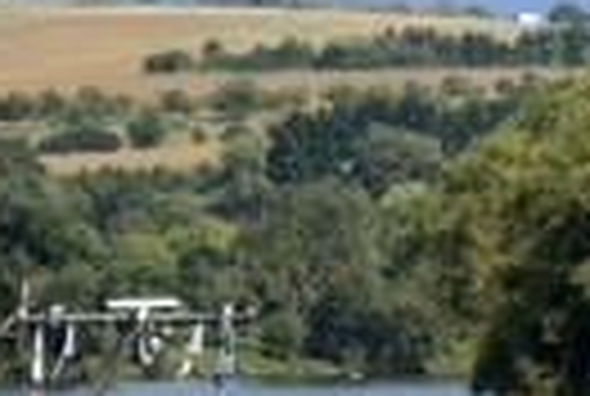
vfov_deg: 2.2
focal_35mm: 639
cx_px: -234
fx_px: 10496
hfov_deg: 3.2
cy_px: 248
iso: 200
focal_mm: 200
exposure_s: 1/200
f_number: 14
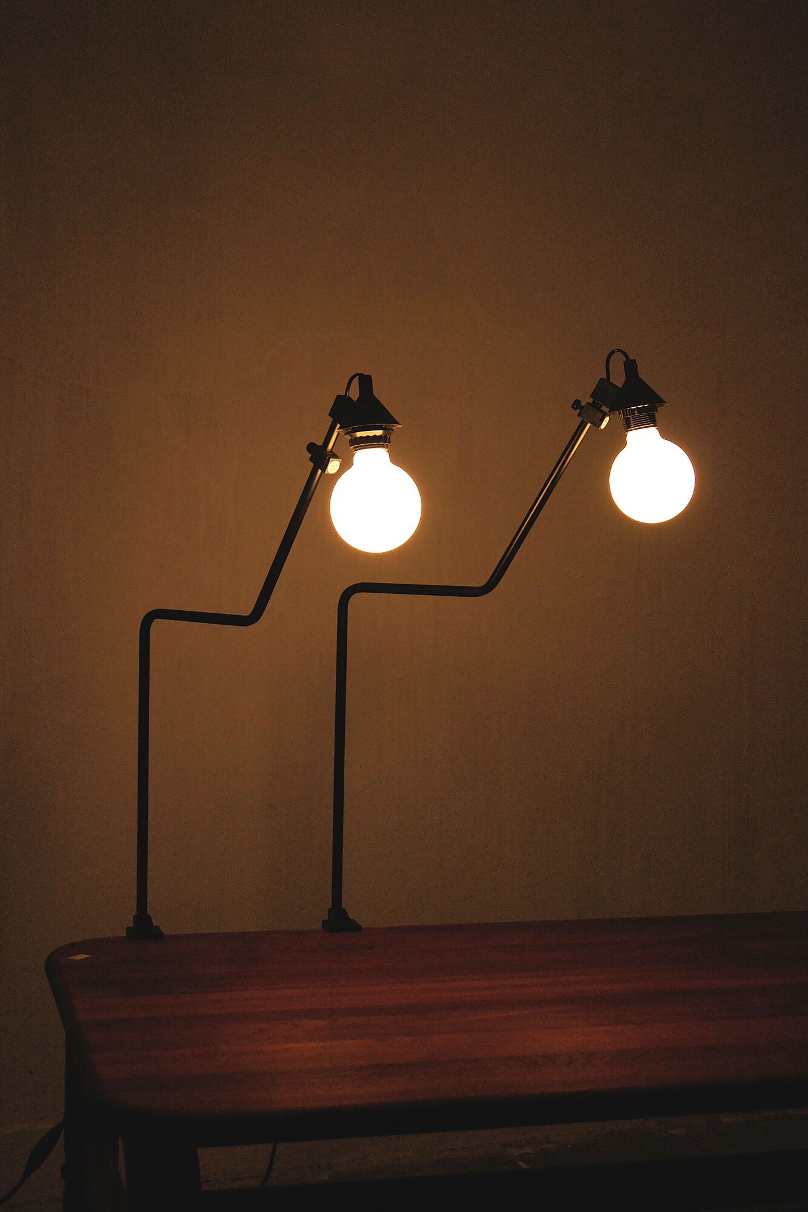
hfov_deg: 25.7
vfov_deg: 37.9
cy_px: 606
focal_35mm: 52
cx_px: 404
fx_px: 1768
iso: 400
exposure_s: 1/160
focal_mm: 35
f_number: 5.6
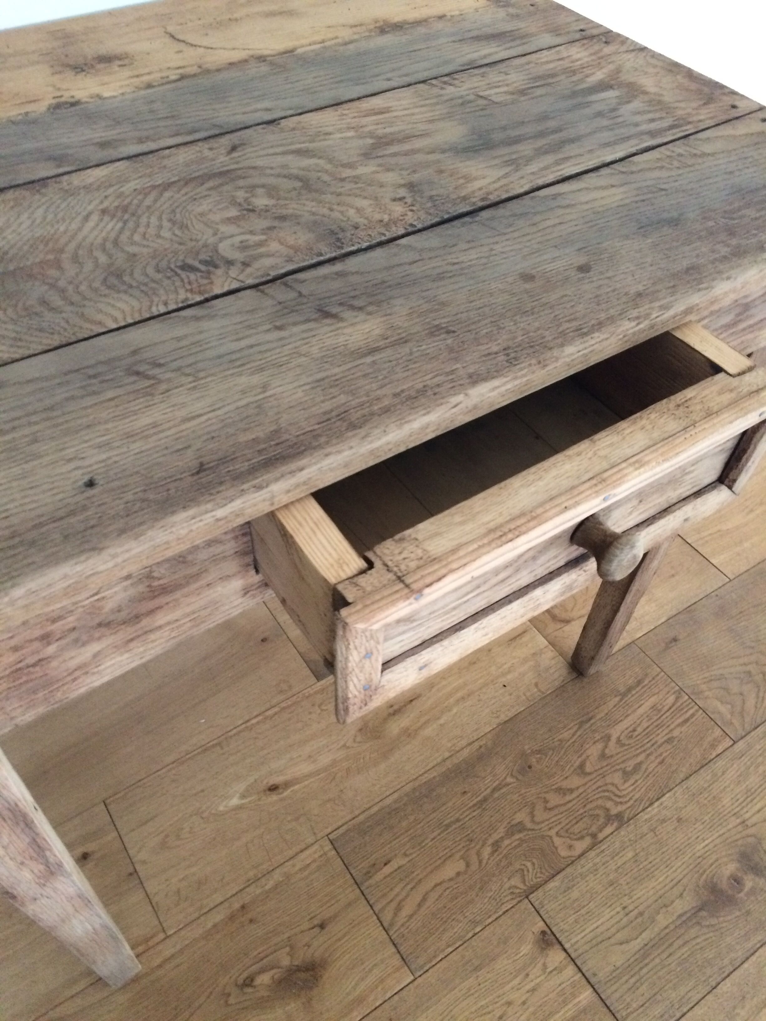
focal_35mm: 29
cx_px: 383
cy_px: 510
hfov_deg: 48.2
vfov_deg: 61.7
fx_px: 856
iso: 250
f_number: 2.2
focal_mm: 4.15
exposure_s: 1/25
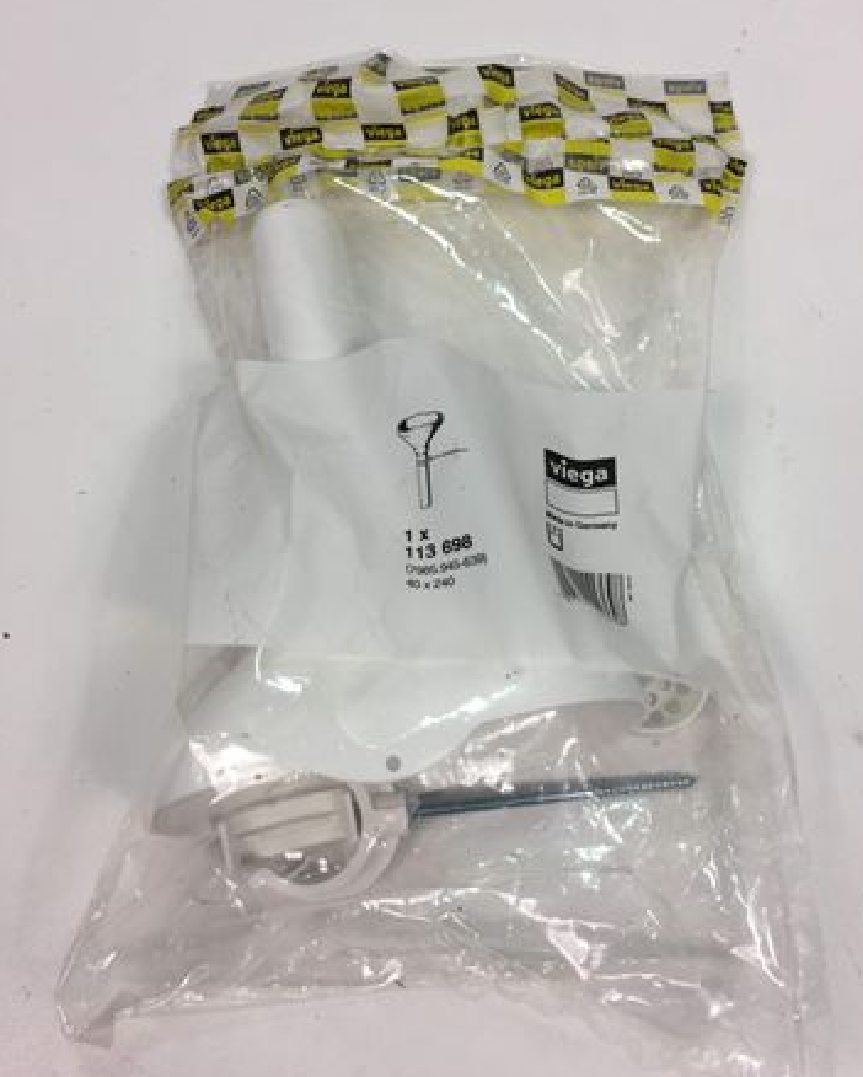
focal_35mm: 31
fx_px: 989
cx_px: 435
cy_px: 514
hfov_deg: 47.2
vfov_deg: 57.1
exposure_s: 1/100
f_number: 2.2
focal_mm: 4.15
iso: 32
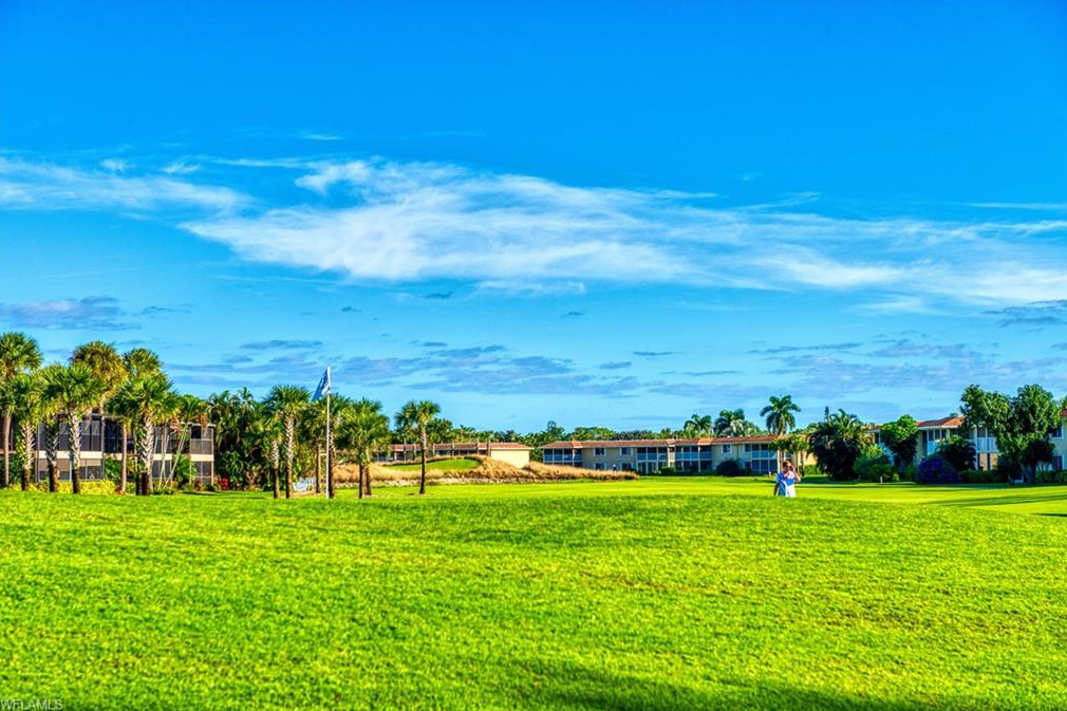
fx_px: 2104
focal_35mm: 71
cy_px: 353
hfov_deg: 28.5
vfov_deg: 19.2
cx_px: 530
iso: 100
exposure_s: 1/400
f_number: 8
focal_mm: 70
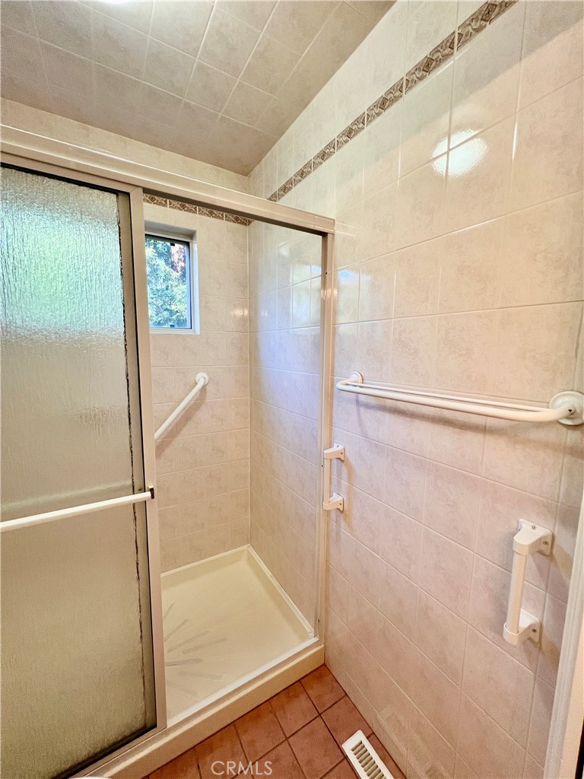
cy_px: 390
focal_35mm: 13
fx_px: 292
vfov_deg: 106.2
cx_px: 292
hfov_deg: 89.9
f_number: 1.8
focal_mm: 1.57
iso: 160
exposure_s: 1/120
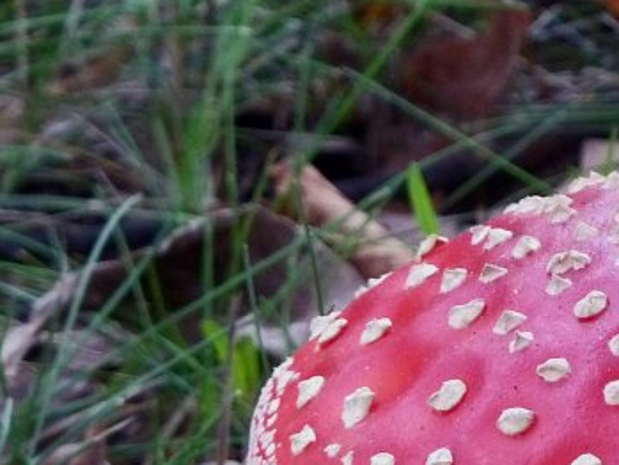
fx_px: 11019
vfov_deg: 2.4
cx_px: 734
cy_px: 472
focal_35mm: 616
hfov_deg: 3.2
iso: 400
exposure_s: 1/50
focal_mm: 34.4
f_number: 4.6
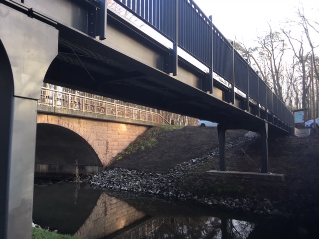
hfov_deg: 61.7
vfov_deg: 48.2
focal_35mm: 29
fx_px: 267
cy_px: 120
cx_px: 160
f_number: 2.2
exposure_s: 1/33
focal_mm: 4.15
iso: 25
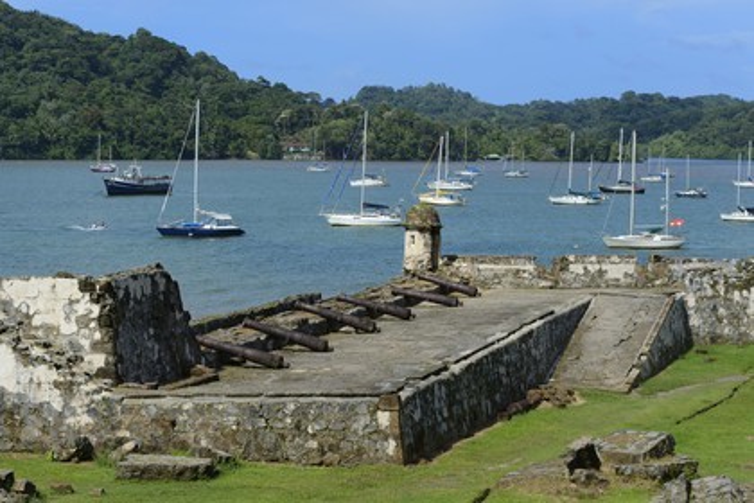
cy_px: 252
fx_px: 1466
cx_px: 377
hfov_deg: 28.8
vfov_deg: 19.5
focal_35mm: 70
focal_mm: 70
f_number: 10
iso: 200
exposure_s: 1/250
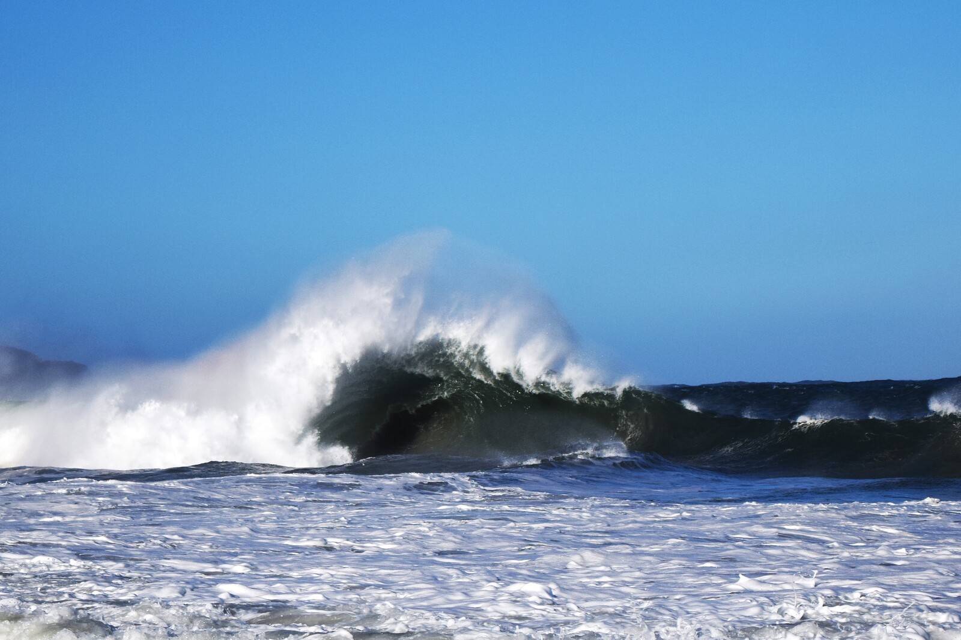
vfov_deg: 16.5
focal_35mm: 82
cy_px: 320
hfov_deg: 24.6
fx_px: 2202
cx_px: 480
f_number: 5.6
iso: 100
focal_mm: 55
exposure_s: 1/4000
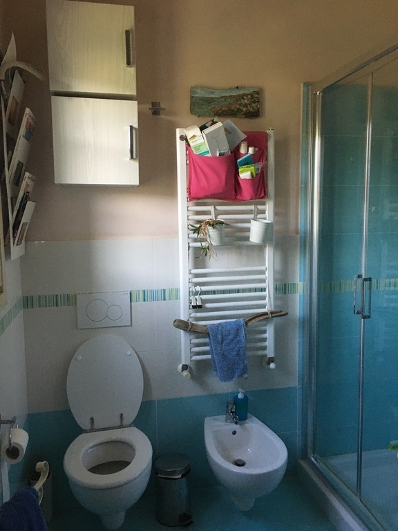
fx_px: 445
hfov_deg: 48.2
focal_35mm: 29
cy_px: 266
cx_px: 199
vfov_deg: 61.7
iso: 250
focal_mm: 4.15
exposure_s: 1/33
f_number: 2.2
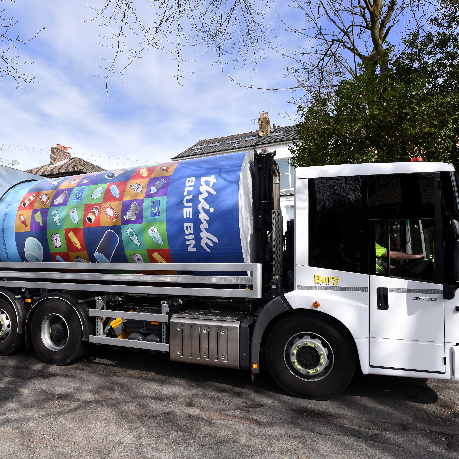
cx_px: 210
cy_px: 228
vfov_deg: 69.6
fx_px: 330
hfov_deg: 69.5
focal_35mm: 22
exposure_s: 1/200
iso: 200
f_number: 9
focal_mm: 17
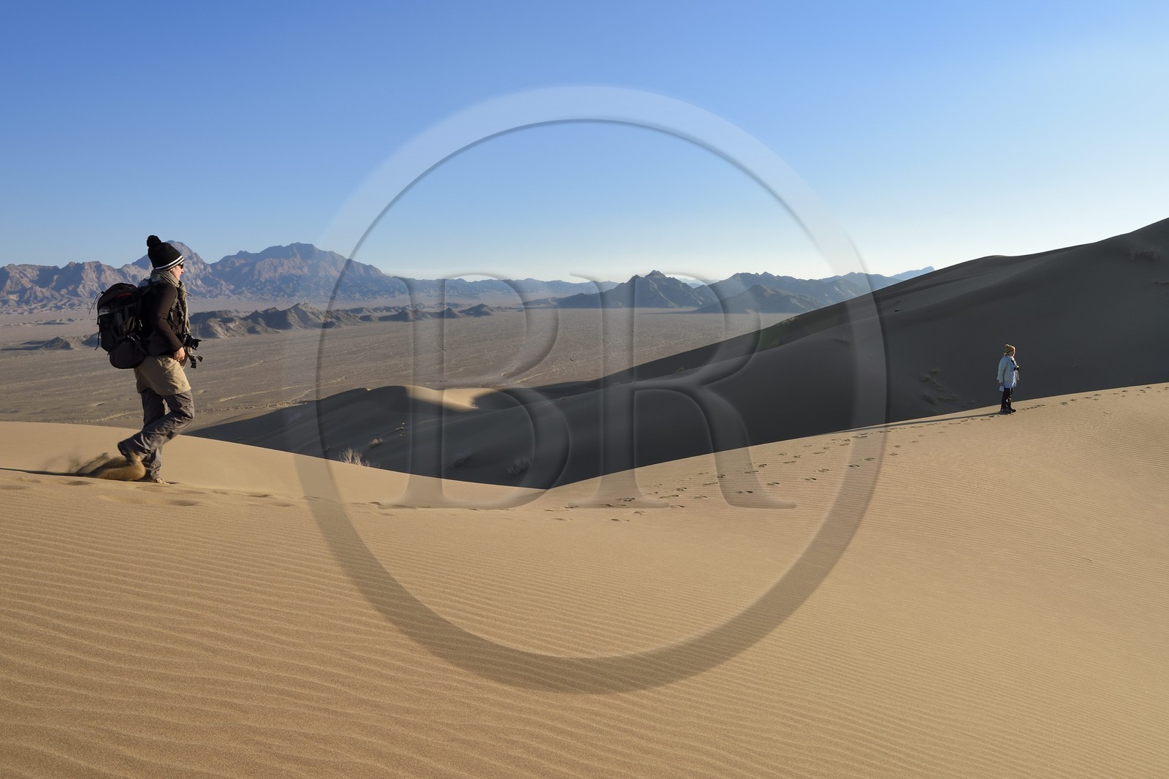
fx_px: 779
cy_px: 390
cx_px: 584
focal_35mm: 24
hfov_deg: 73.8
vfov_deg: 53.1
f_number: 11
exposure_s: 1/250
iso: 200
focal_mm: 24
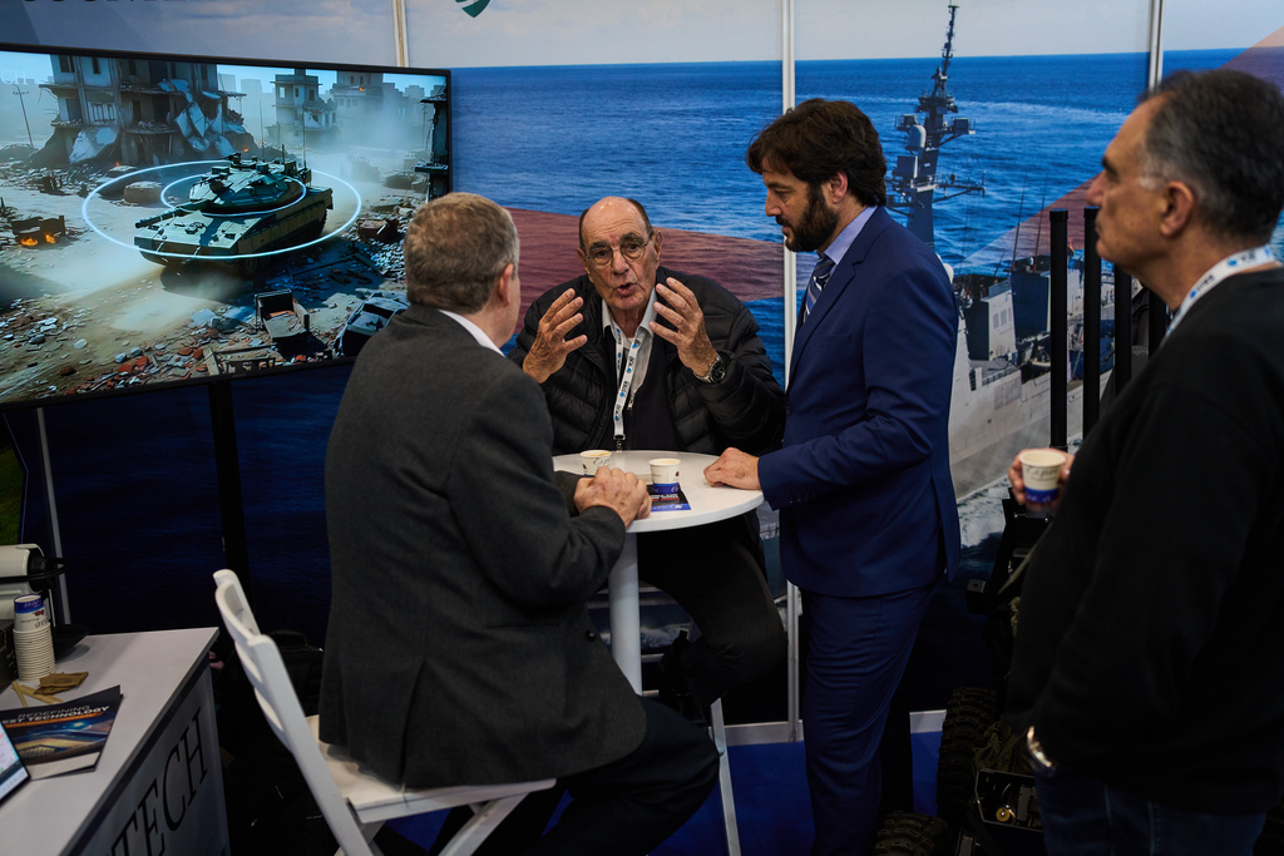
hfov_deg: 54.4
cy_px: 428
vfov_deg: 37.9
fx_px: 1248
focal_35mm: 35
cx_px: 642
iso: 640
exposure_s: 1/320
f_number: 2
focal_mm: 35
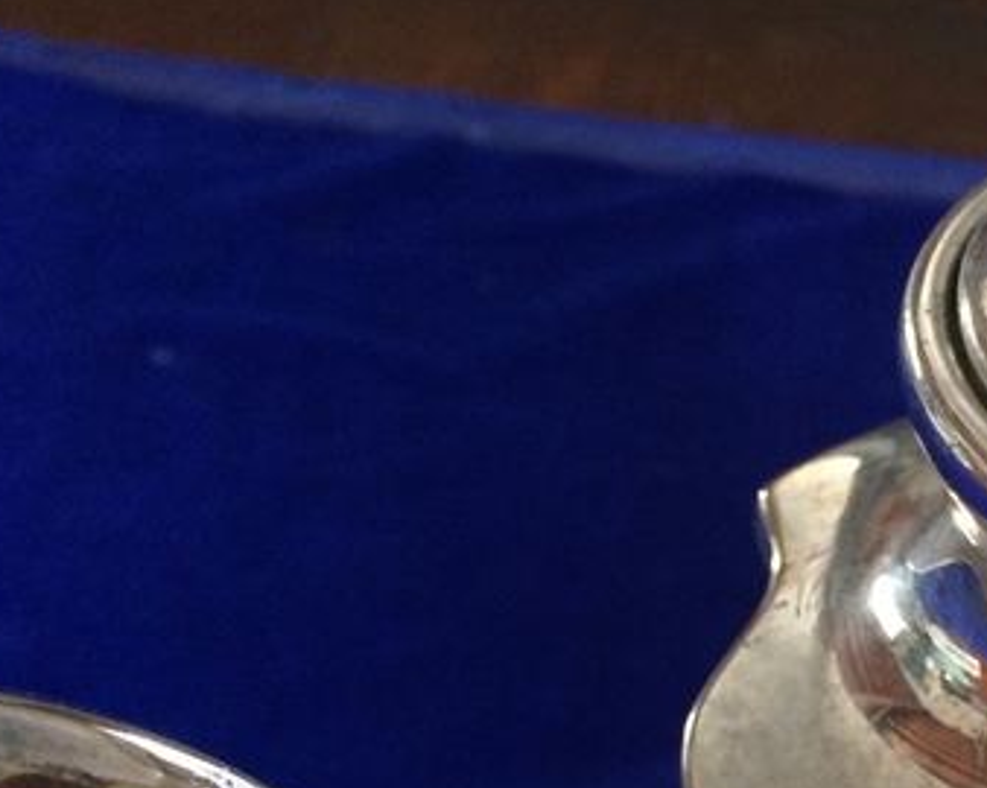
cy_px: 827
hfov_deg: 23.0
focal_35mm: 78
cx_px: 1083
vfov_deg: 19.0
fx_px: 2277
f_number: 2.2
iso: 250
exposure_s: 1/30
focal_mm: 4.12
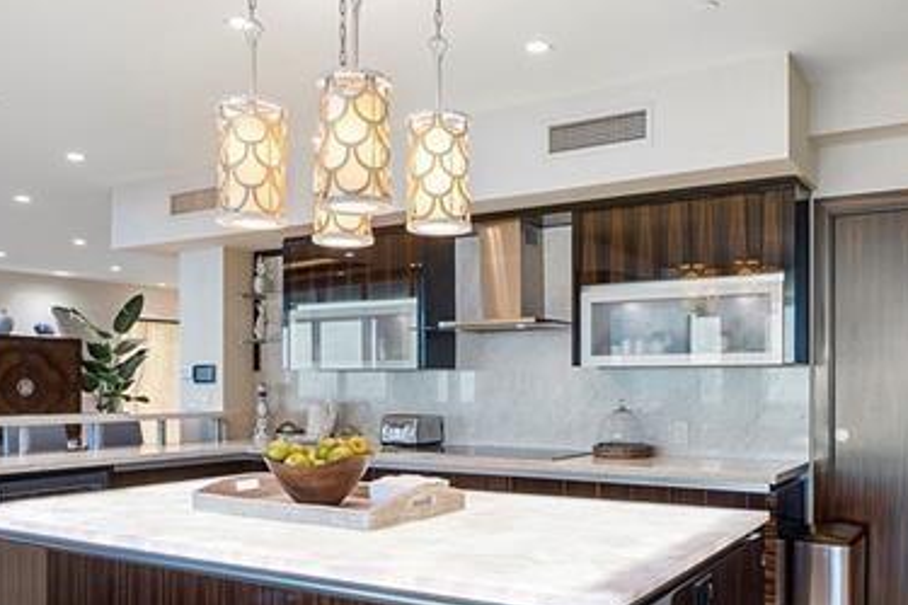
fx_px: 807
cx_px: 513
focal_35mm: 32
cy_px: 386
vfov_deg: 40.8
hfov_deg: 58.5
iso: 160
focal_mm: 10
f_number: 11
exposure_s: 1/5
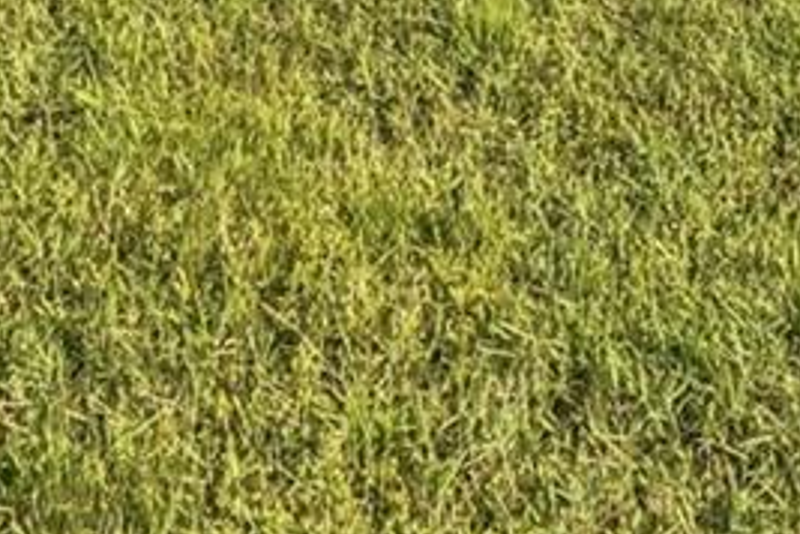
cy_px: -1044
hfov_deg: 20.3
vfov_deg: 10.4
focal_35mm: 96
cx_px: 875
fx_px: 2133
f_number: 8
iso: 400
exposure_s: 1/1000
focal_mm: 16
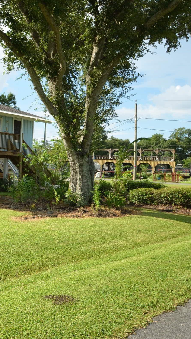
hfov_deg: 31.4
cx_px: -10
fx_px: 306
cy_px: 167
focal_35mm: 34
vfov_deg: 58.0
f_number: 8
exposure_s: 1/250
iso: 180
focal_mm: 14
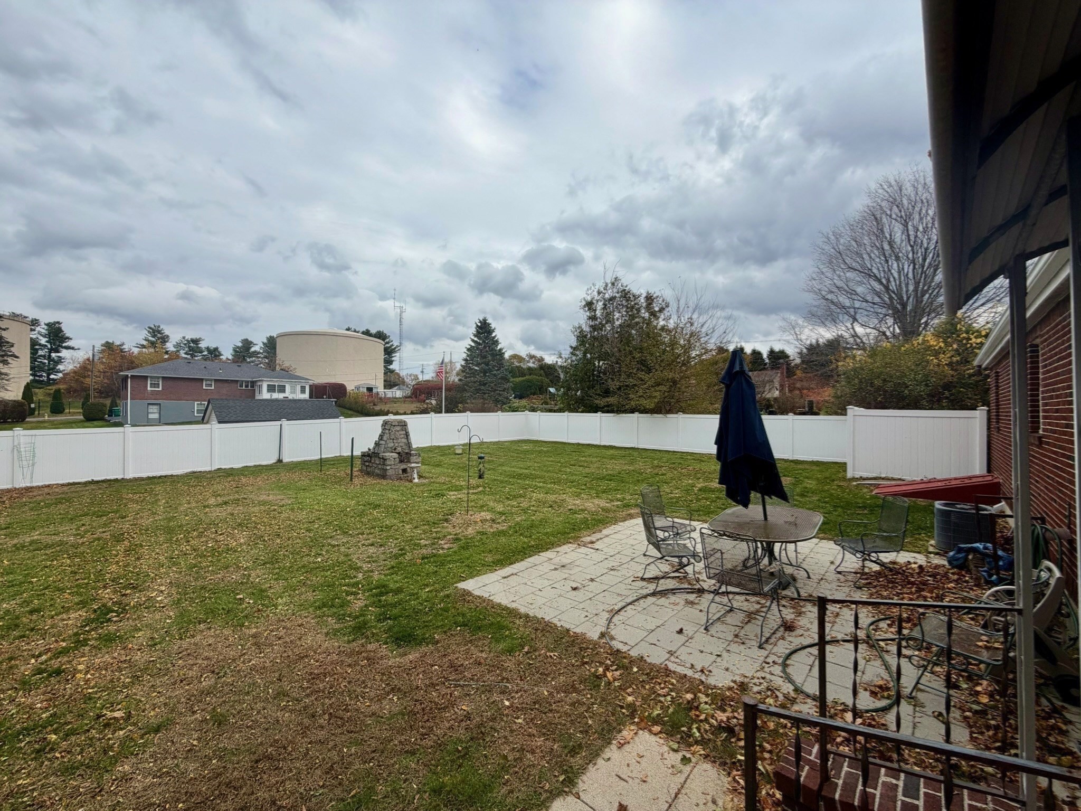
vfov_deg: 85.7
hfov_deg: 102.1
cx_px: 540
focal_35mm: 14
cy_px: 406
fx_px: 437
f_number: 2.2
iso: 32
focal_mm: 2.22
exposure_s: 1/770
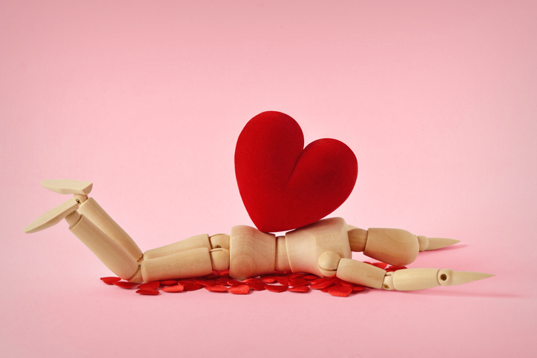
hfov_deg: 15.2
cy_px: 179
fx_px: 2014
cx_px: 268
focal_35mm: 135
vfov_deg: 10.2
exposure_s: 1/4
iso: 100
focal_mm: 90
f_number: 13
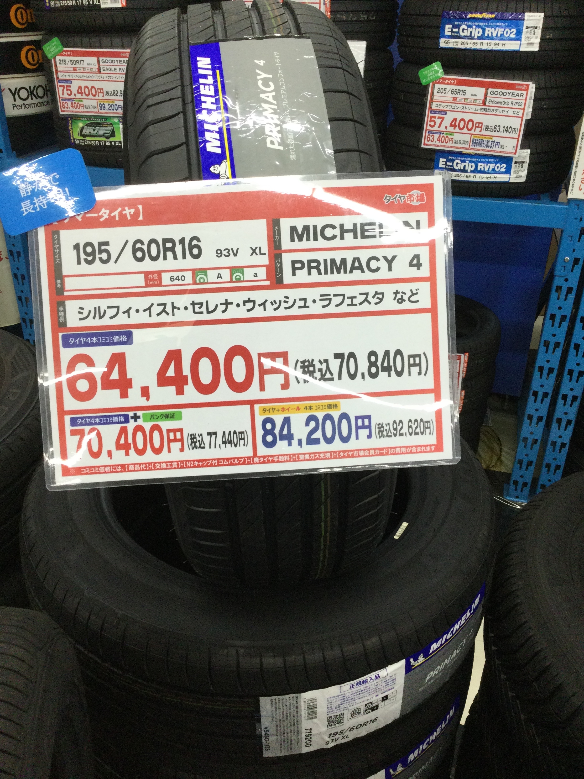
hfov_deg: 45.4
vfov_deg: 58.4
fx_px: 697
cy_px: 390
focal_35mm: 31
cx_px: 292
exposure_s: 1/30
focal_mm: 3.3
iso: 32
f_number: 2.4
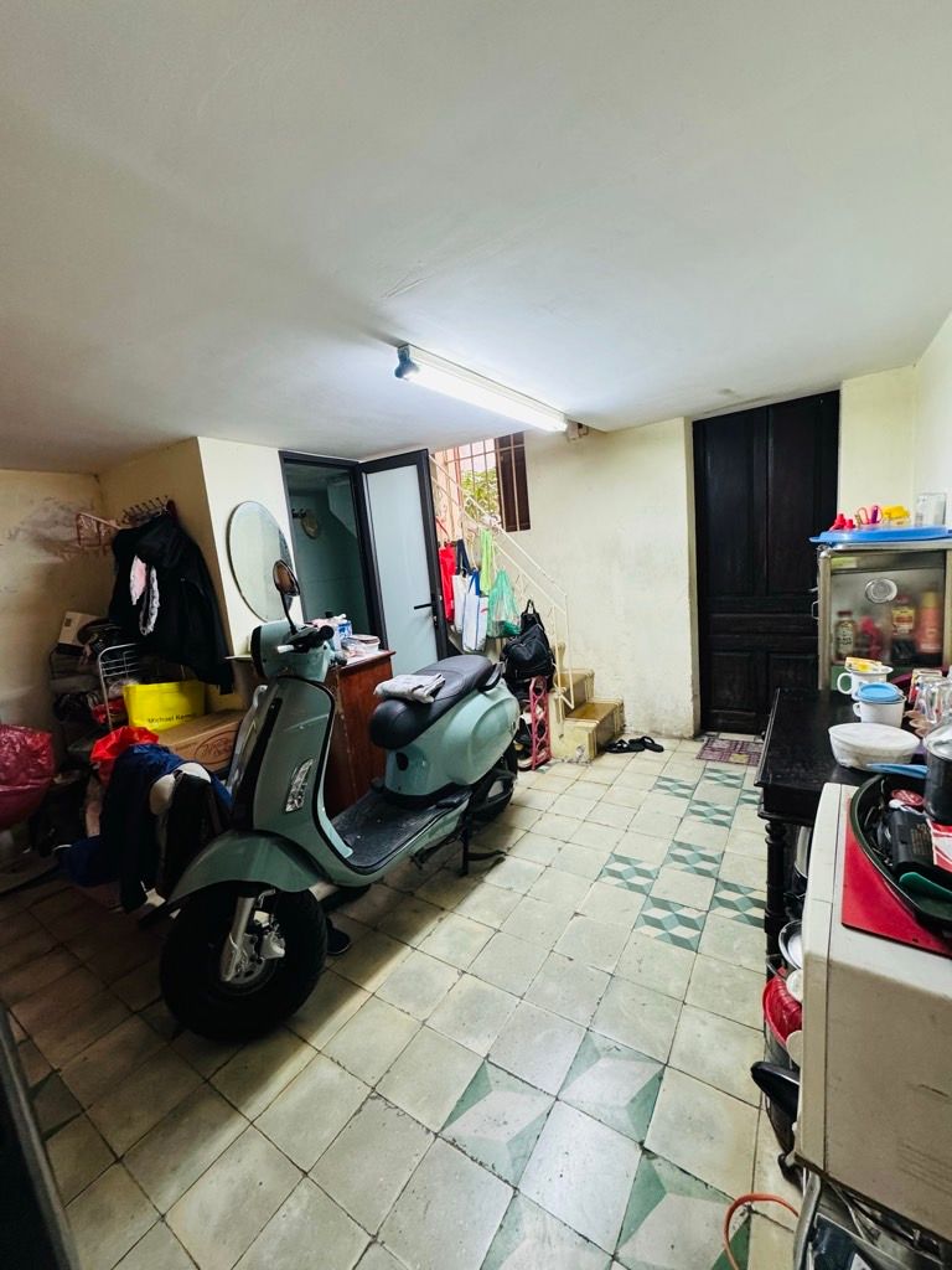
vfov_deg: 102.1
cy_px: 635
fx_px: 513
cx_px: 476
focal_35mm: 14
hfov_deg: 85.7
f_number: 2.2
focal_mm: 2.22
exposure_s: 1/100
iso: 250
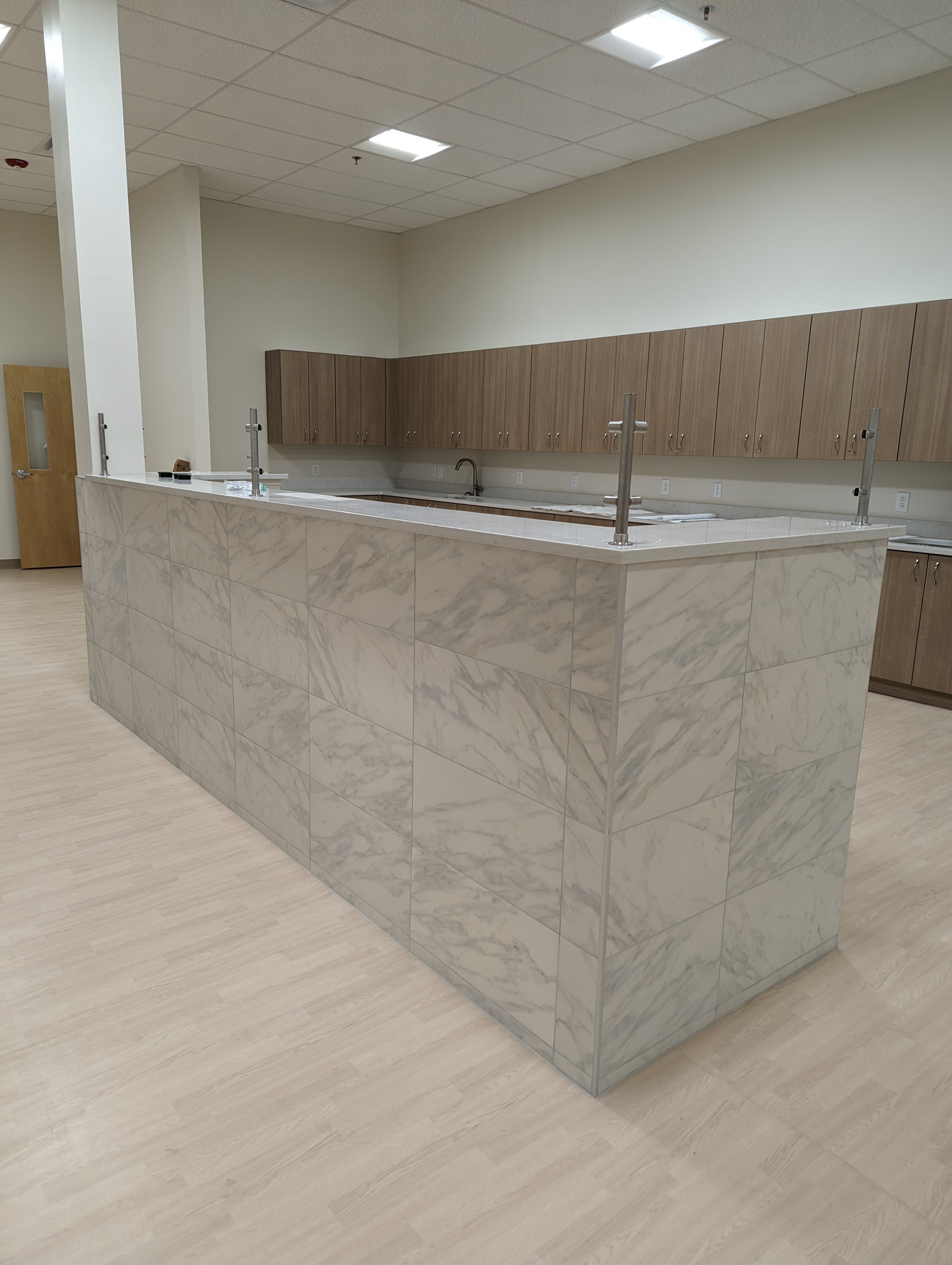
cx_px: 476
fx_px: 878
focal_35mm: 24
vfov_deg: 71.5
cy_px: 632
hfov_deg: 56.9
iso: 62
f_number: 1.85
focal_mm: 6.81
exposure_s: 1/34.9
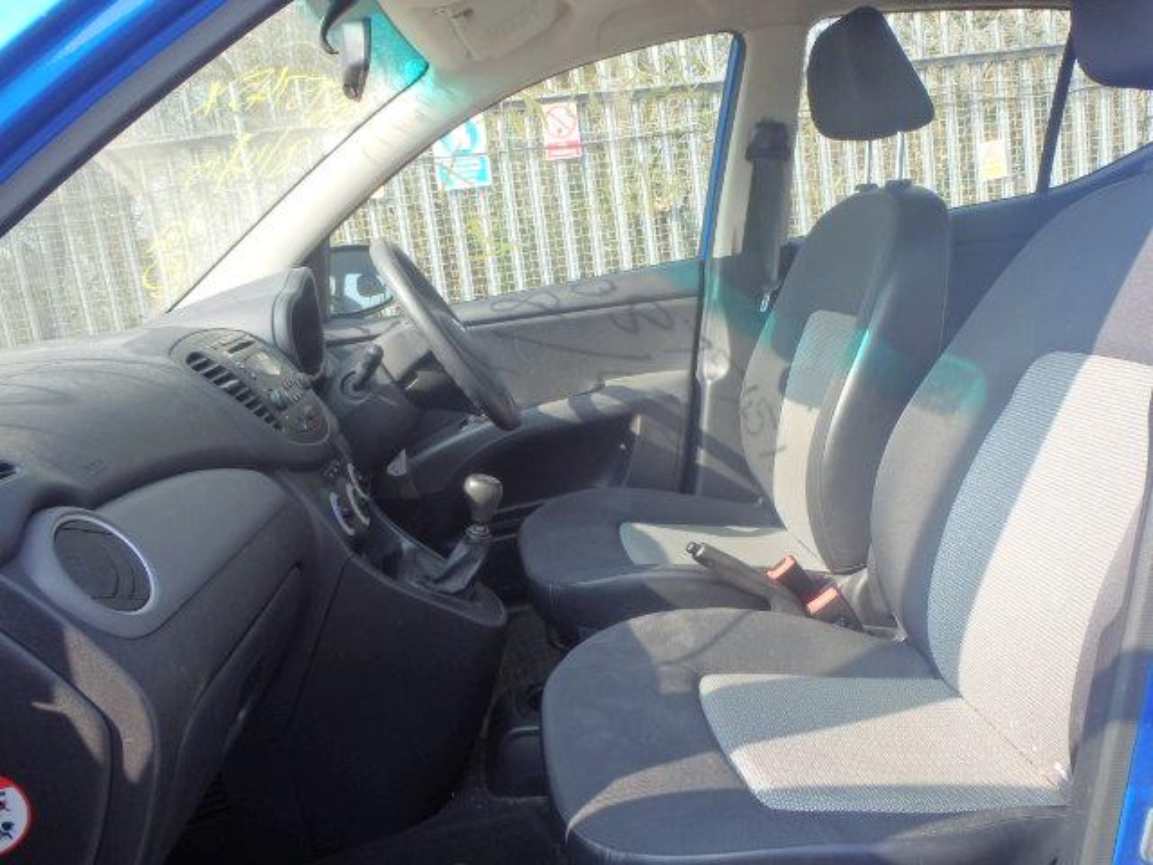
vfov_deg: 49.7
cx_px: 576
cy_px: 432
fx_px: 933
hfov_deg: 63.4
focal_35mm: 28
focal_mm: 5
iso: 125
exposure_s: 1/160
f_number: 3.9
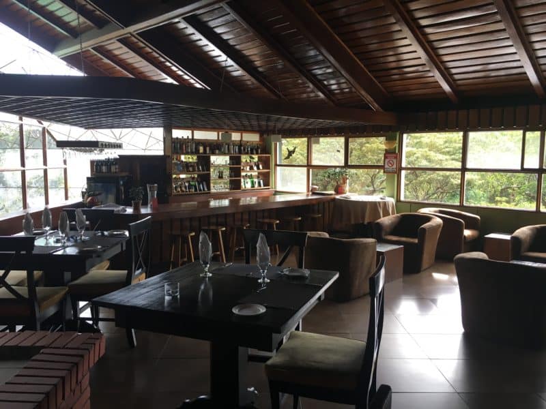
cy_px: 204
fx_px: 457
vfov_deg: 48.2
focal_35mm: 29
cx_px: 273
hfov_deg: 61.7
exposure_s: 1/40
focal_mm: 4.15
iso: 32
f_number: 2.2
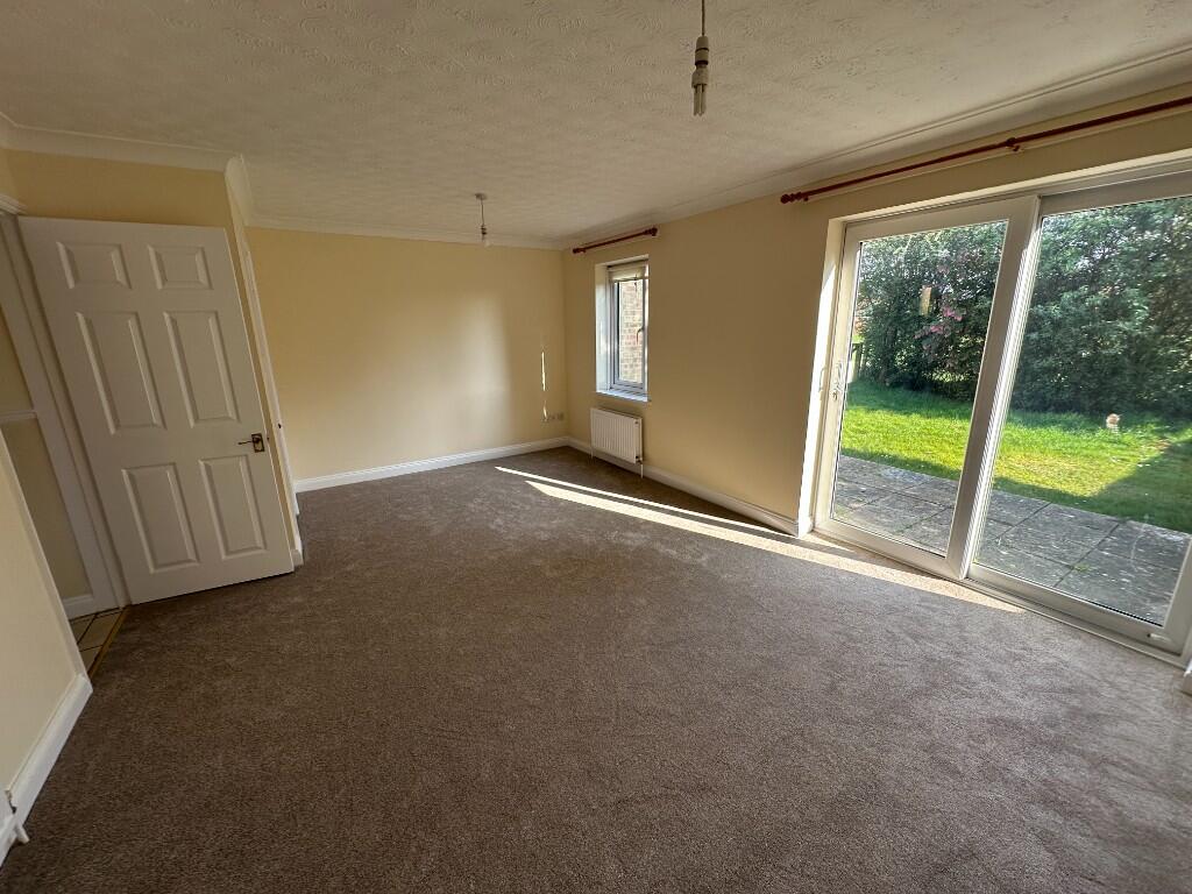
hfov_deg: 102.1
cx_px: 596
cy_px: 447
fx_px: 482
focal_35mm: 14
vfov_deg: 85.7
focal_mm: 2.22
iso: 40
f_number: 2.2
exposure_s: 1/107
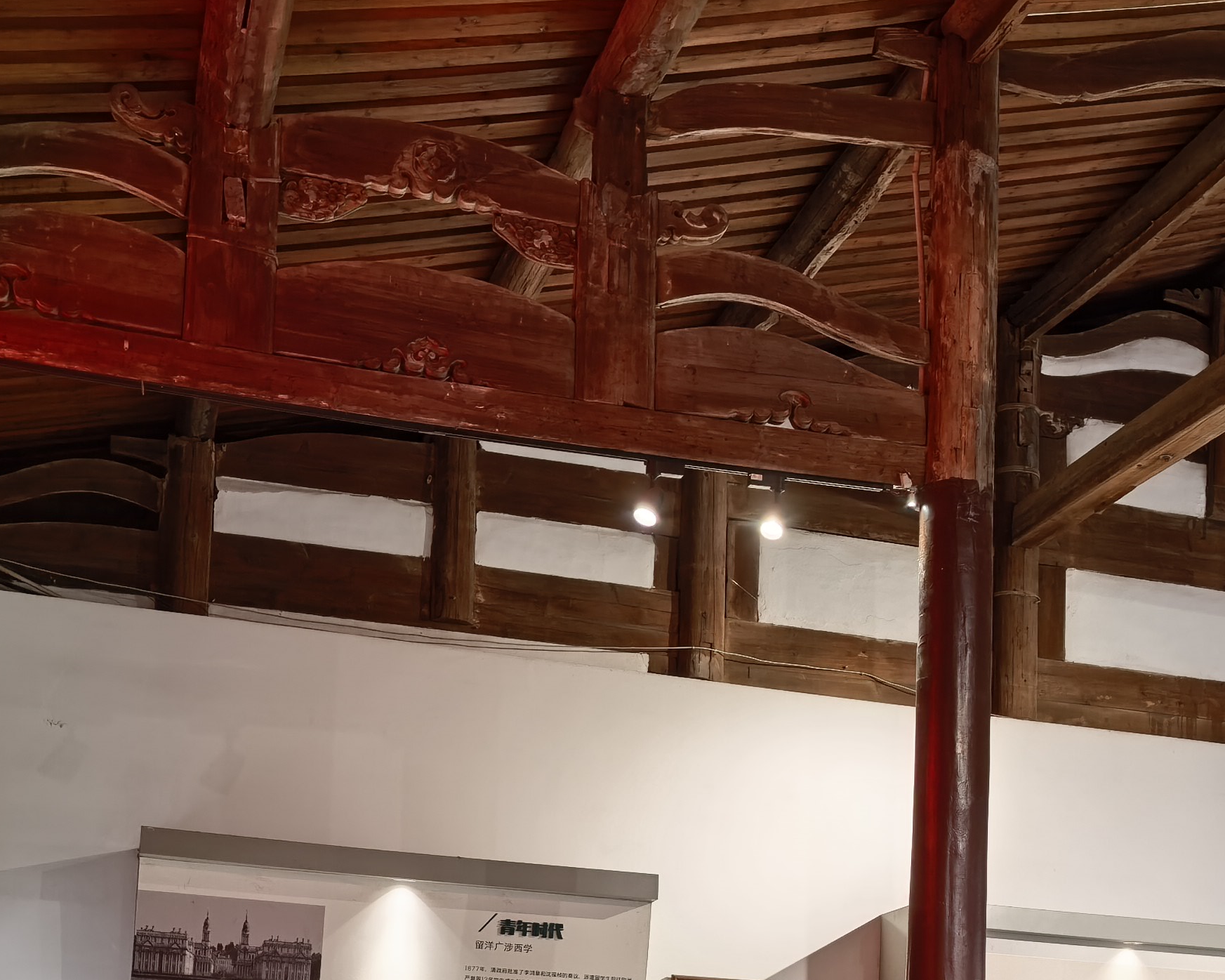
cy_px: 1041
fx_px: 1994
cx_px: 804
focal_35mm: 55
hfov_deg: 33.9
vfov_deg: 25.8
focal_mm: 8.5
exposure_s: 1/51.9
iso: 160
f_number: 1.6
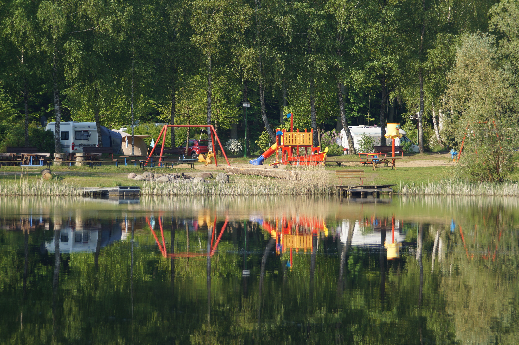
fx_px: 3456
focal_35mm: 240
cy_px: 172
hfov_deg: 8.6
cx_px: 260
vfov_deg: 5.7
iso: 100
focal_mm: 160
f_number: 5.6
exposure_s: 1/320
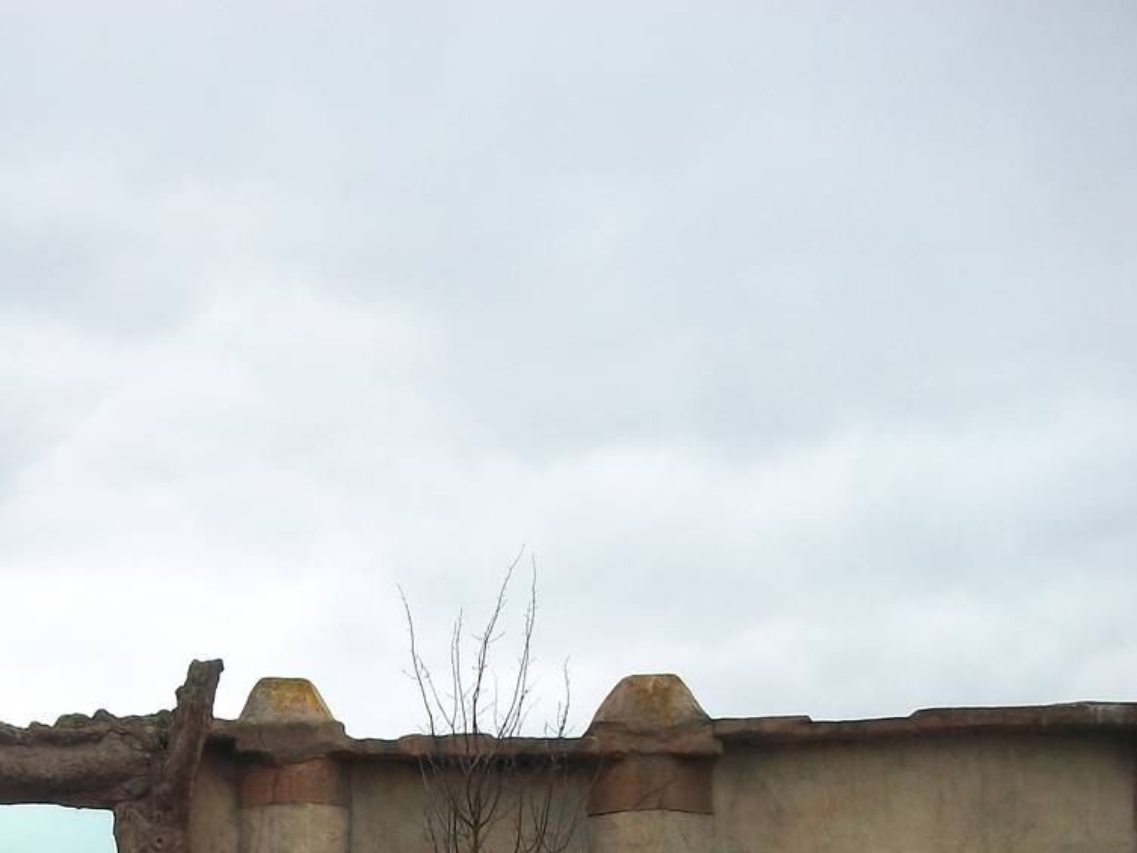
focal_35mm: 68
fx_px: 2234
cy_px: 870
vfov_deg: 20.8
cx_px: 36
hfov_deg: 27.2
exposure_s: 1/160
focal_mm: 5.7
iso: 80
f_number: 2.9
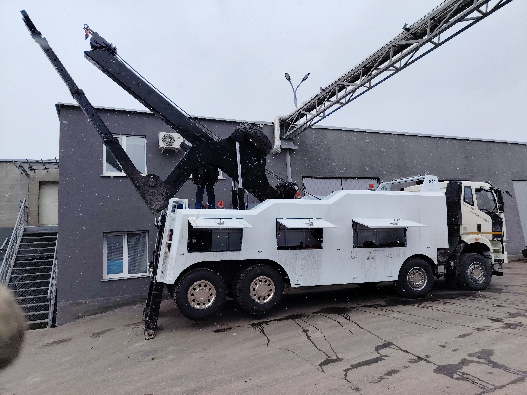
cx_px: 264
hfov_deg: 71.6
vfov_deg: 56.8
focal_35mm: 24
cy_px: 198
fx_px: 365
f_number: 1.75
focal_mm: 5.25
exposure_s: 1/758
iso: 100
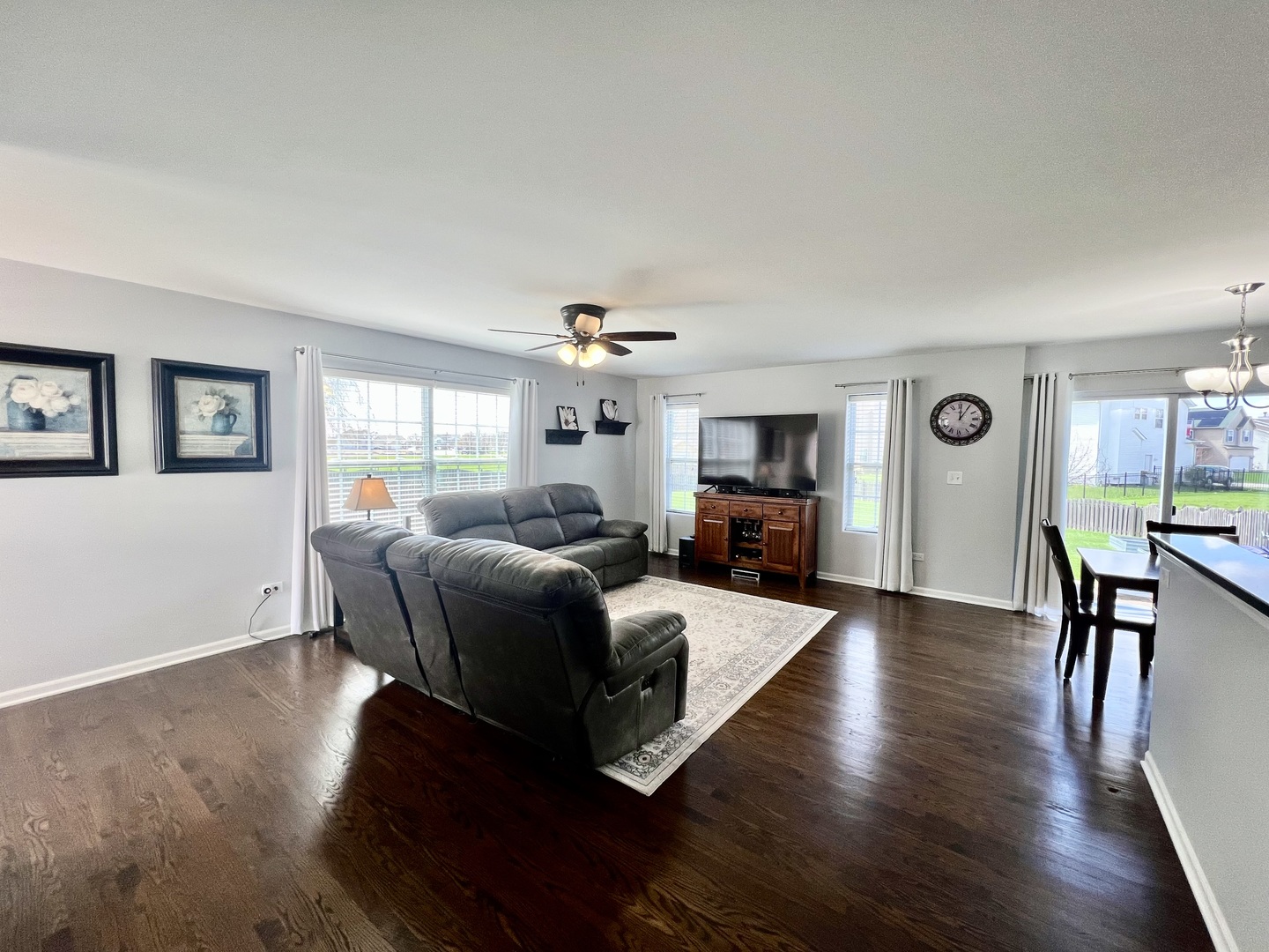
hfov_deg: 106.2
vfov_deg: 89.9
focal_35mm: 13
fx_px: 477
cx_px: 634
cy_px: 476
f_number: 1.8
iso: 50
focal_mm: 1.57
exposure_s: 1/120
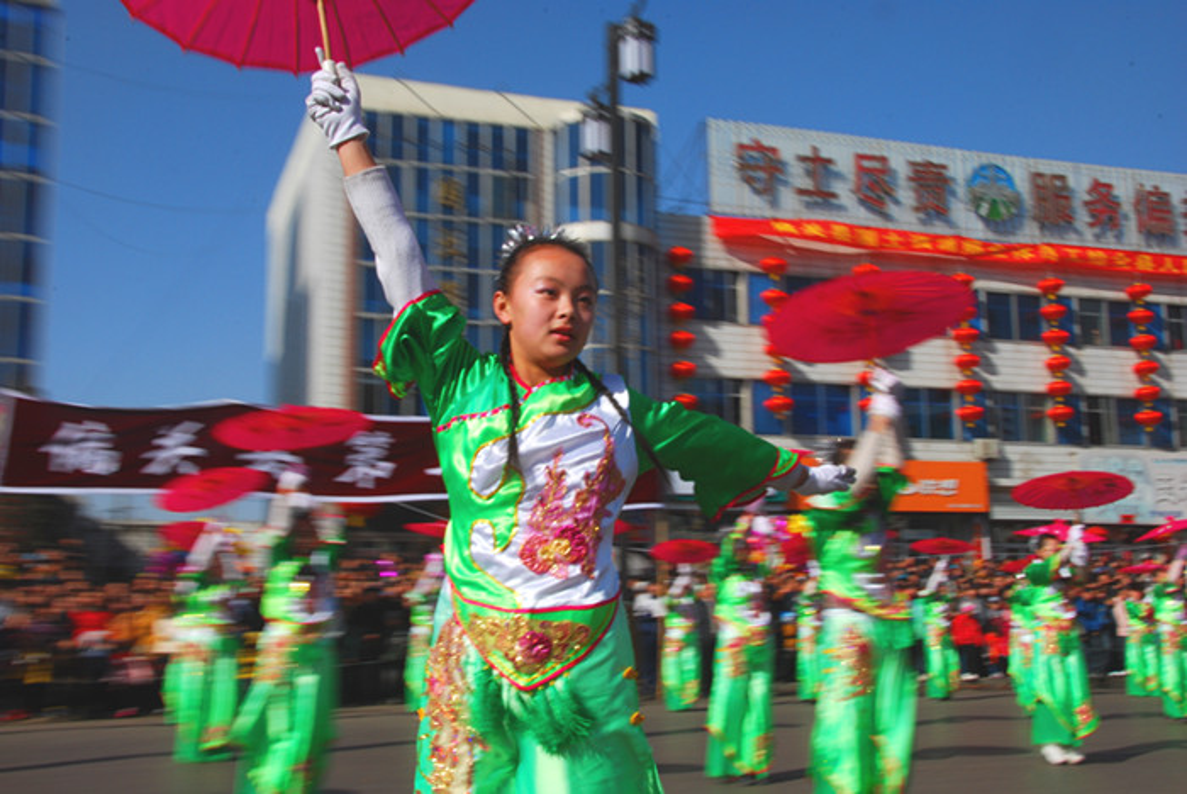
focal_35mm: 40
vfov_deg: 33.1
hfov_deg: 47.9
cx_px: 594
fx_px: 1336
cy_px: 397
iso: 100
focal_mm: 27
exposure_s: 1/30
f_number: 25
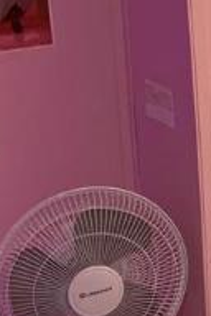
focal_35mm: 108
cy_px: 66
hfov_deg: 11.7
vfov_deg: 18.8
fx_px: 949
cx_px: 382
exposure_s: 1/60
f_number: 1.8
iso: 250
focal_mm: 4.25
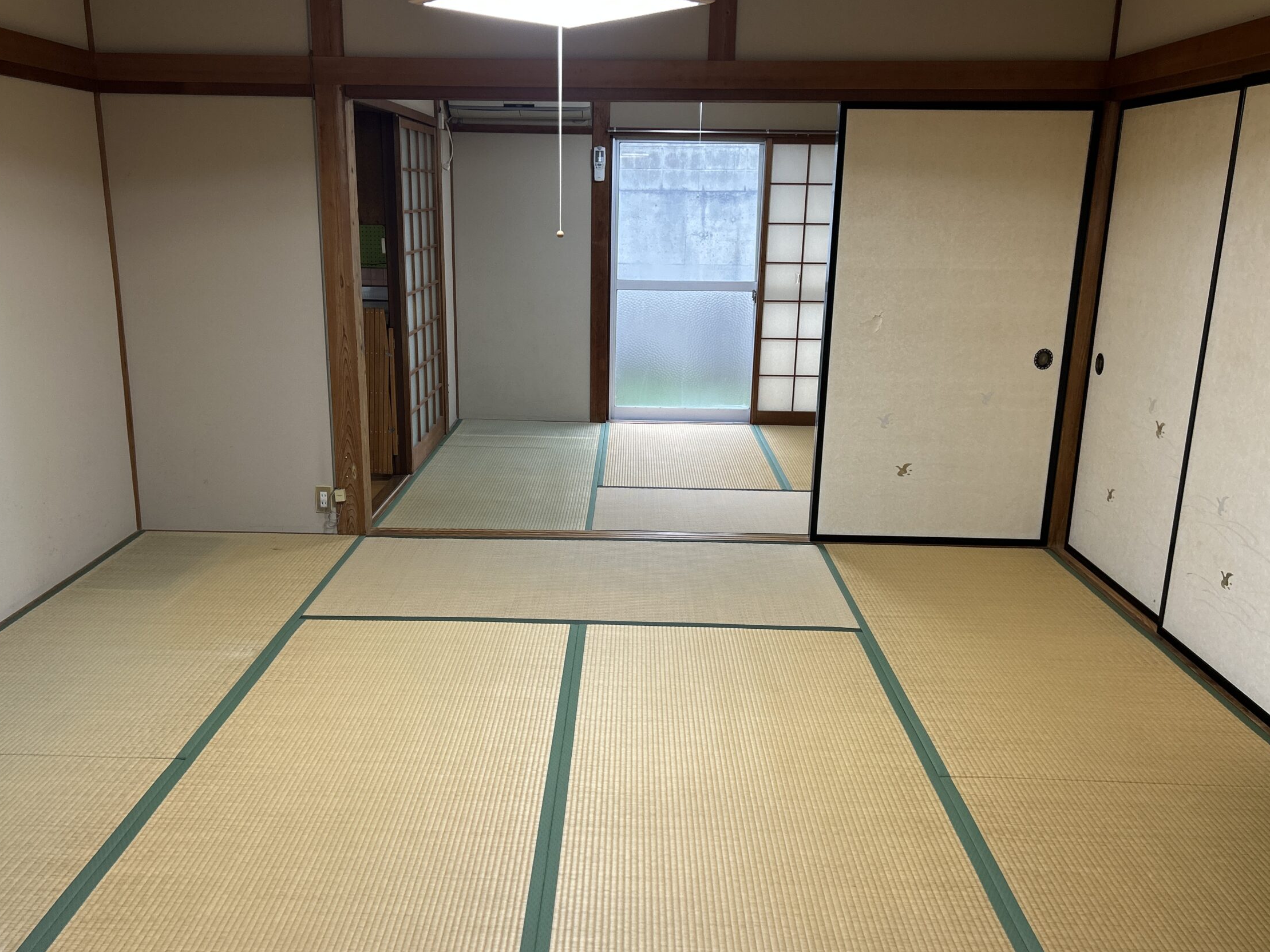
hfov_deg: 59.9
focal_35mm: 30
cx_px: 596
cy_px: 472
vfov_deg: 46.8
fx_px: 1101
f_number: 1.5
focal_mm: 5.7
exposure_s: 1/60
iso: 80
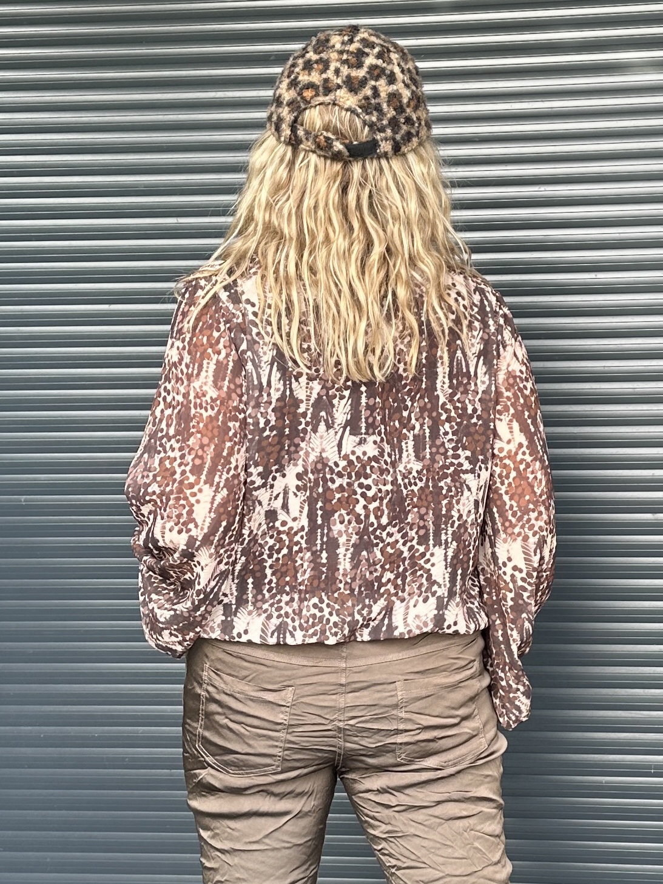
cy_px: 442
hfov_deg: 56.8
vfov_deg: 71.6
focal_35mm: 24
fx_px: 613
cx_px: 332
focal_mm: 6.86
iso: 64
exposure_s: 1/146
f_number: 1.78
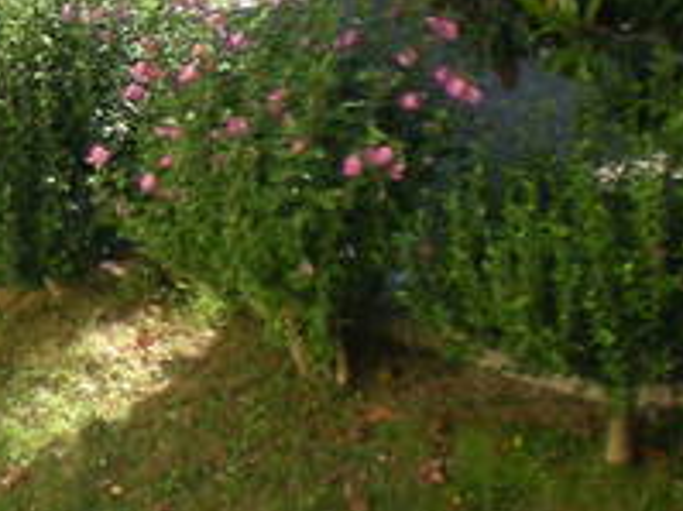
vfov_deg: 9.8
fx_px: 2978
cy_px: 72
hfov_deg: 12.6
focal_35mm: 151
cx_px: -230
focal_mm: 6.3
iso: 64
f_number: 3.1
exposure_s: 1/207
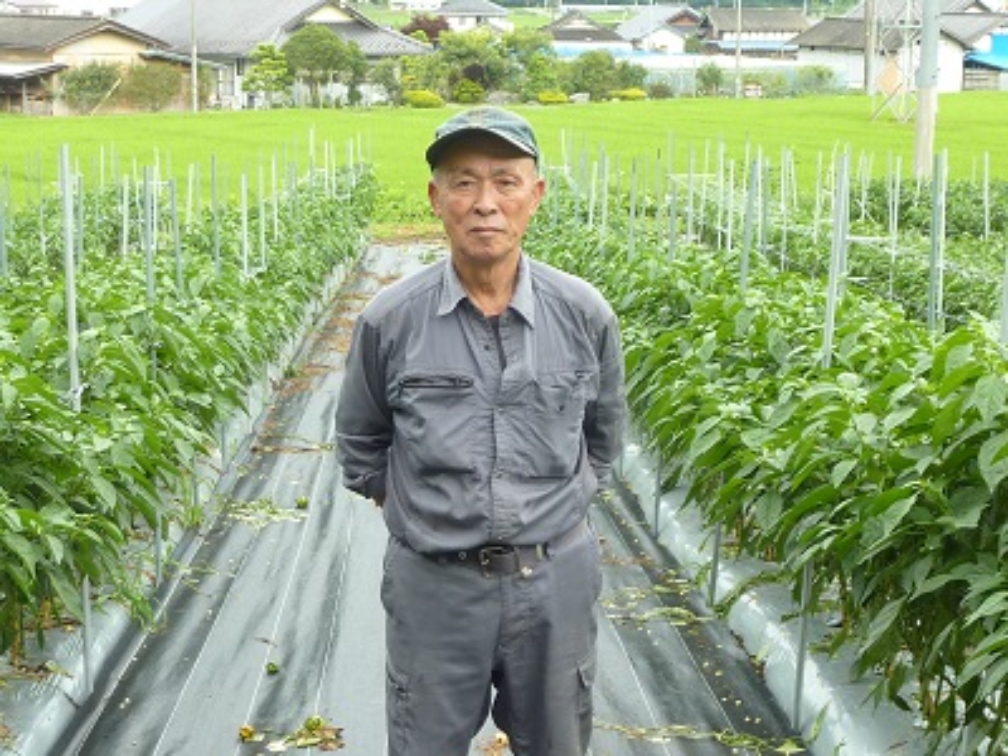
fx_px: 1951
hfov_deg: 29.0
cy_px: 378
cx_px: 504
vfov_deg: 21.9
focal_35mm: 67
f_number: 3.6
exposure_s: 1/60
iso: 80
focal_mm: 6.1
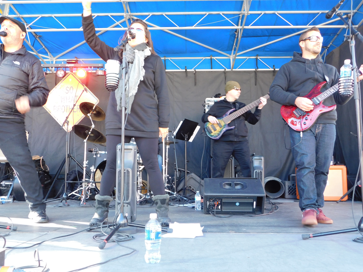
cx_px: 182
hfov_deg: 60.0
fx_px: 315
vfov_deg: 46.8
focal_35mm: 30
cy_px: 136
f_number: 3.2
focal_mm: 5.3
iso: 160
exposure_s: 1/30
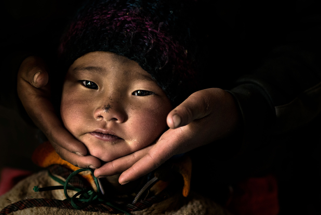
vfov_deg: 15.9
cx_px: 160
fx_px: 767
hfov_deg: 23.6
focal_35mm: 86
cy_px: 107
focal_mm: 85
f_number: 2.8
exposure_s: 1/180
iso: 1100
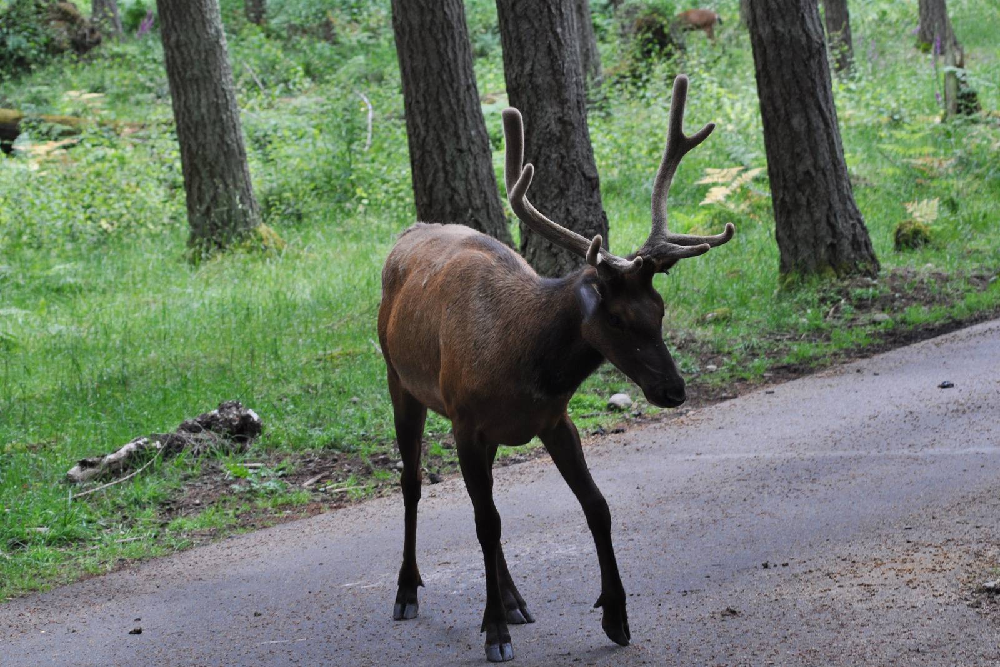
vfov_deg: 13.0
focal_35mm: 105
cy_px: 334
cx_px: 500
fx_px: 2917
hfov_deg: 19.5
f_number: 5
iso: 400
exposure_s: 1/200
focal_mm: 70
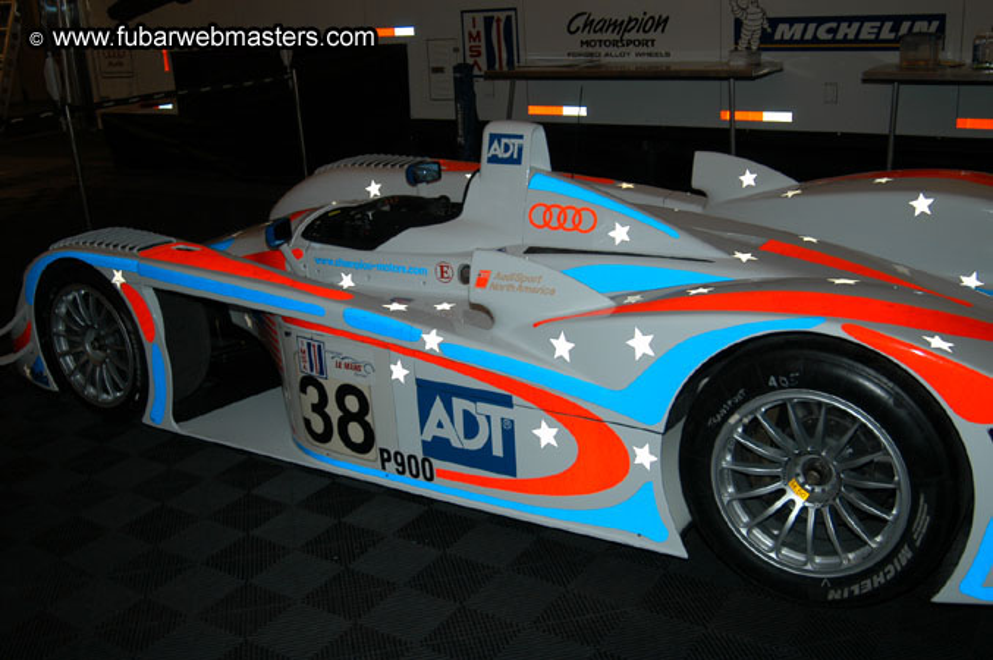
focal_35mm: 36
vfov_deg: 36.8
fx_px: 992
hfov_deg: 53.2
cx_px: 496
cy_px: 330
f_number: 5
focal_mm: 24
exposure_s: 1/60
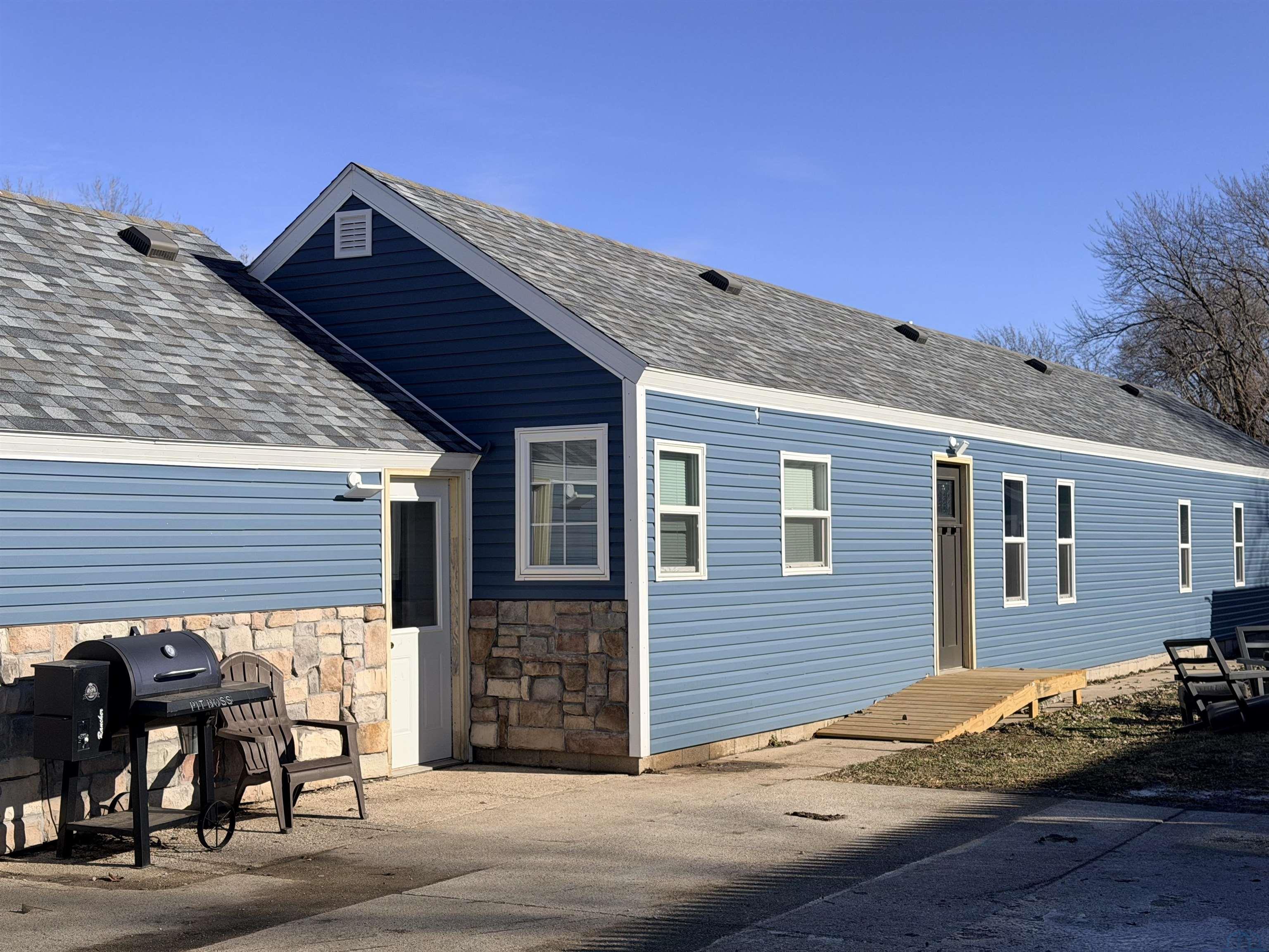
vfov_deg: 30.3
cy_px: 476
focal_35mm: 48
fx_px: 1760
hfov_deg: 39.7
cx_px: 634
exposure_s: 1/6536
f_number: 1.78
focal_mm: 6.76
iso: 64
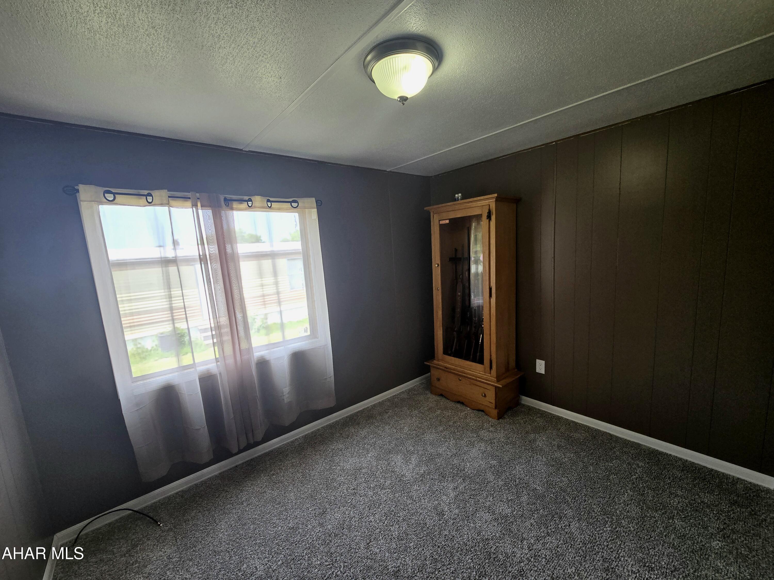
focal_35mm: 13
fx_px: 291
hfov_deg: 106.2
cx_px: 387
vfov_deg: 89.9
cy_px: 290
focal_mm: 2.2
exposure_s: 1/120
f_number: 2.2
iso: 80
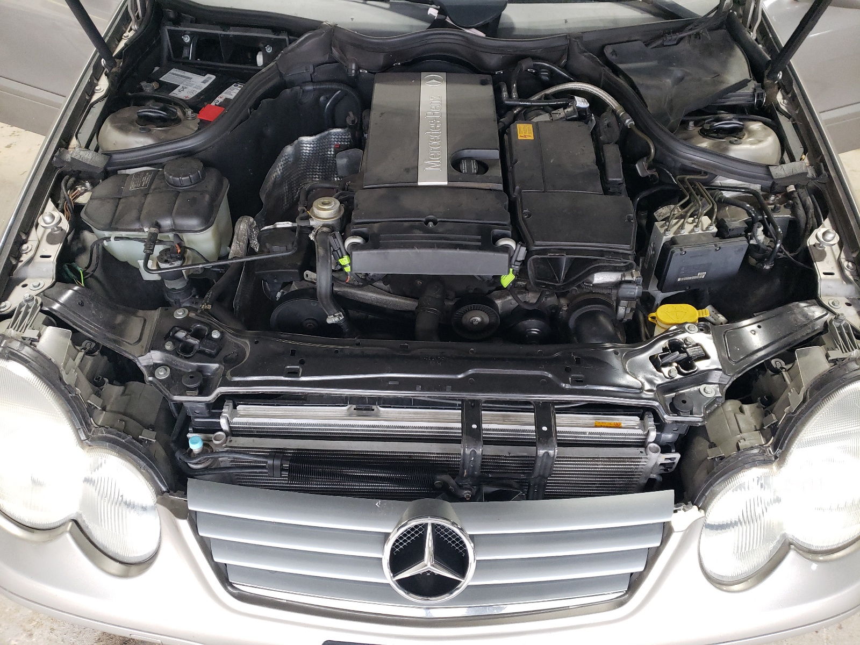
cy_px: 322
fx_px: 646
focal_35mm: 26
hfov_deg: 67.3
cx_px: 430
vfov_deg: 53.1
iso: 159
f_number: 1.5
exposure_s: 1/60.2
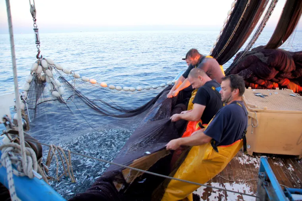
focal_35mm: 24
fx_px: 201
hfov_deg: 73.8
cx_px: 151
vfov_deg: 53.0
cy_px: 100
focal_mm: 16
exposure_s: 1/30
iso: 100
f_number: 4
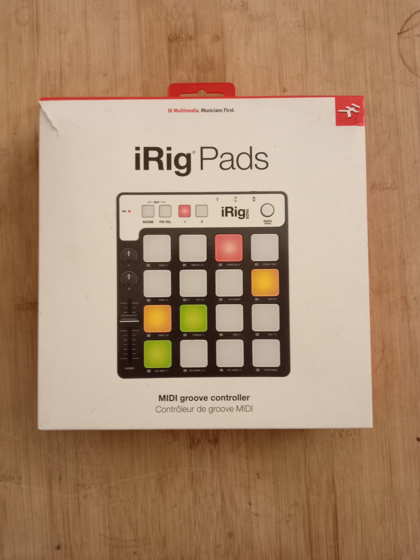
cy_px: 276
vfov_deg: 63.4
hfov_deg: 49.7
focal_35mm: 28
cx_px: 206
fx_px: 453
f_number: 1.8
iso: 2996
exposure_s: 1/16.7
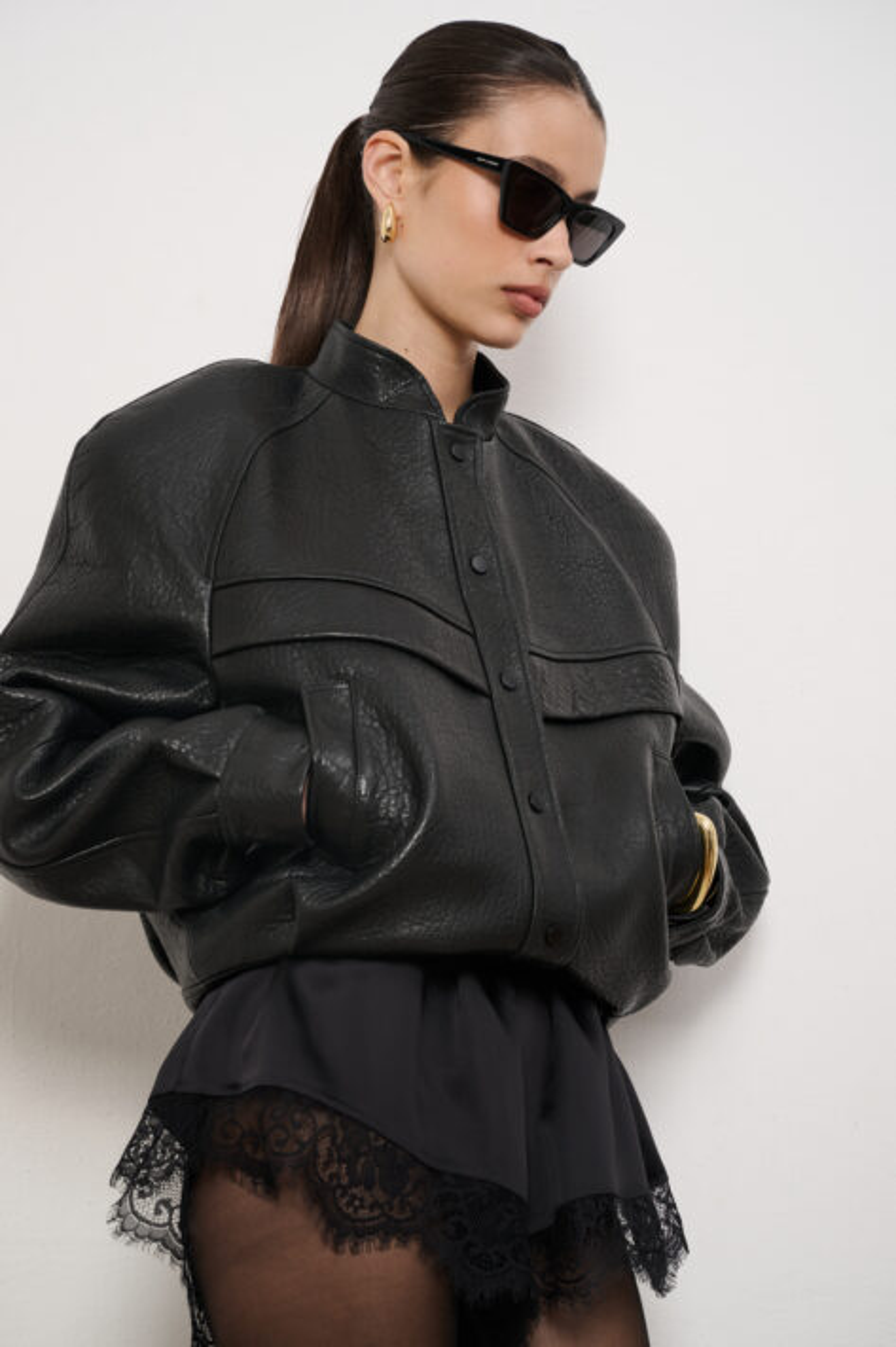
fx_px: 2617
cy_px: 674
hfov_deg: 19.4
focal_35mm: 70
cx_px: 448
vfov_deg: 28.9
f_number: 8
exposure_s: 1/125
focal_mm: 70
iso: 160
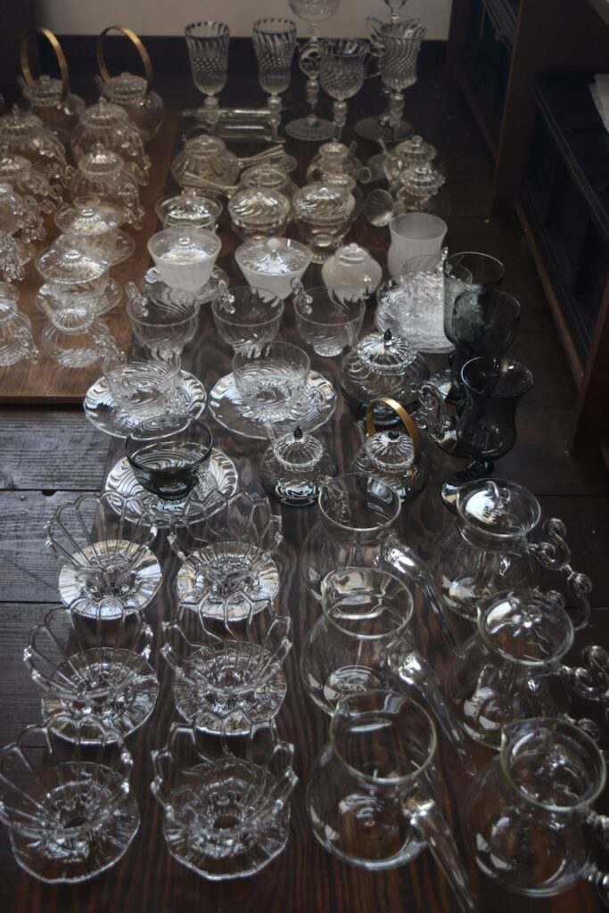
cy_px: 456
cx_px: 304
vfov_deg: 49.5
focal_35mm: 39
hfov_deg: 34.2
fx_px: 989
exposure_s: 1/60
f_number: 4
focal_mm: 26
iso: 560
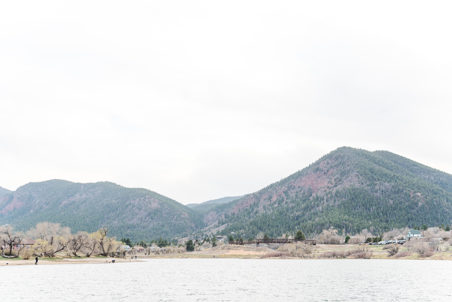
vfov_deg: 27.0
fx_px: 628
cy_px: 151
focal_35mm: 50
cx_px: 226
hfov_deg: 39.6
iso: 250
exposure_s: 1/800
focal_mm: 50
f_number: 4
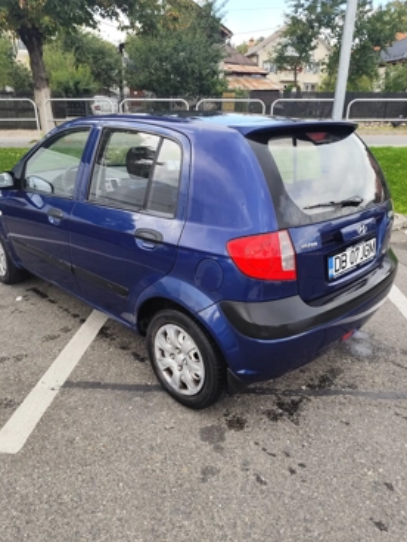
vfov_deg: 69.3
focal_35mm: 25
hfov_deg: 54.8
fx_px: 392
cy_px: 292
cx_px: 190
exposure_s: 1/280
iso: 50
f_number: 1.65
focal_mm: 6.19
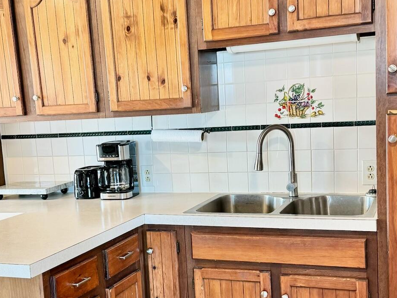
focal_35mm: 53
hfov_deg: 36.1
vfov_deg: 27.4
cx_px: 173
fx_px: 608
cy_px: 188
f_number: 1.78
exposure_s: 1/60
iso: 200
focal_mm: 6.76
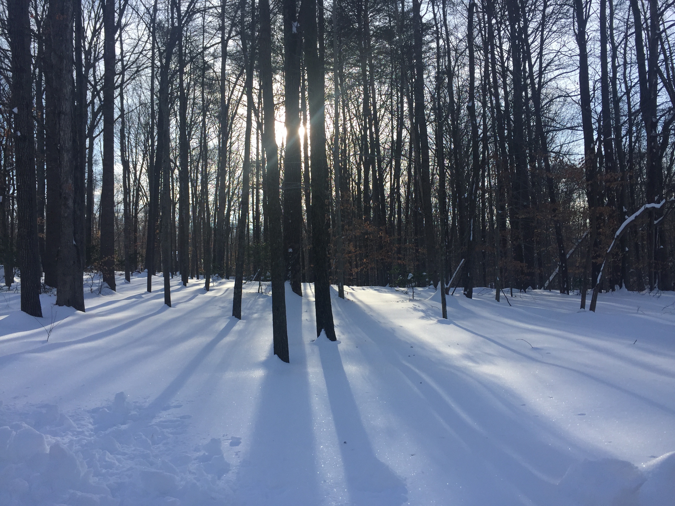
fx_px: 565
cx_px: 338
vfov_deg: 48.2
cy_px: 253
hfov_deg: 61.7
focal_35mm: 29
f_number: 2.2
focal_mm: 4.15
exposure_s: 1/989
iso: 32
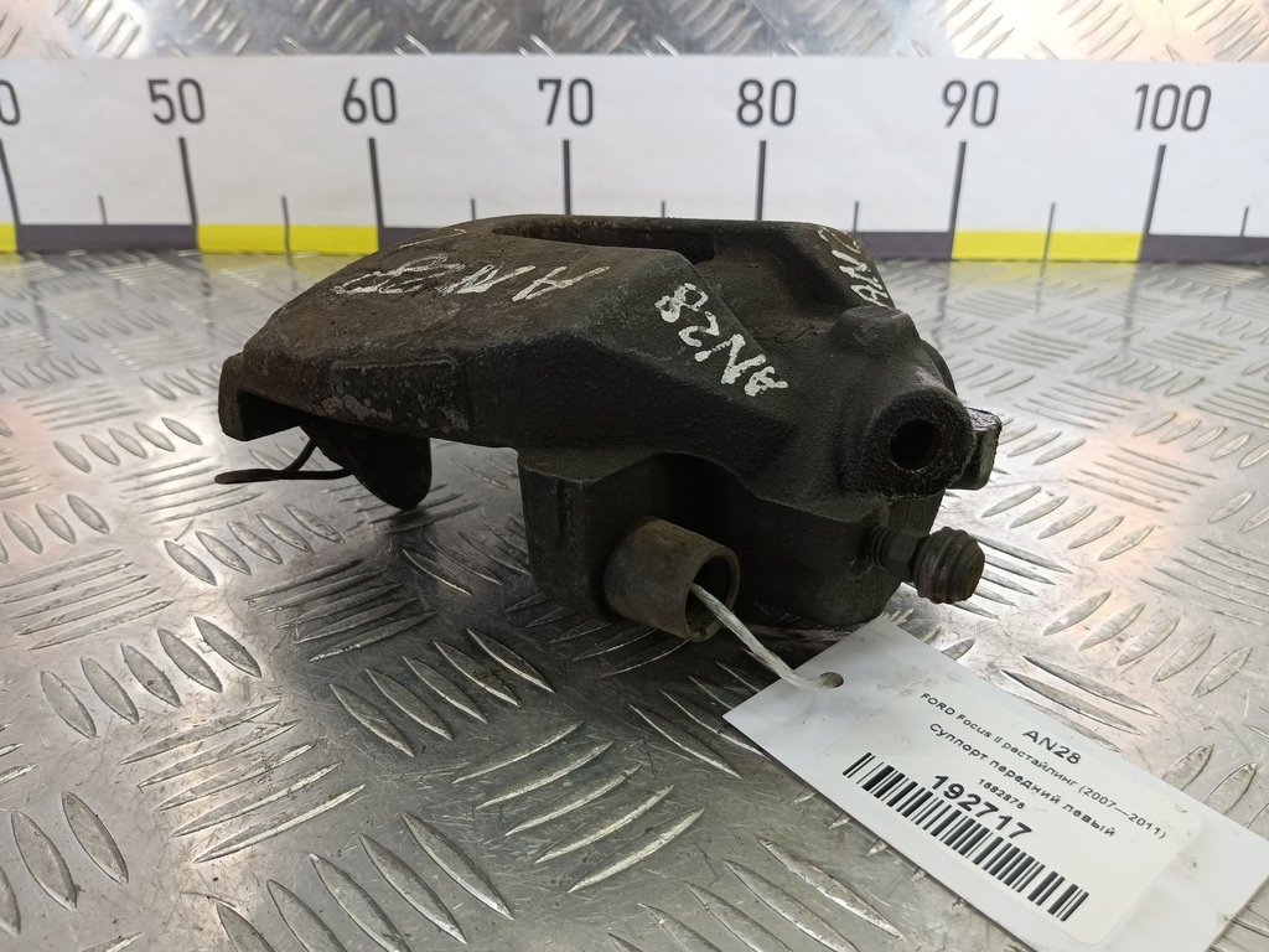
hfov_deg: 73.9
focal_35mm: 23
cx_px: 634
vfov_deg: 58.9
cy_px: 476
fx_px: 843
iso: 96
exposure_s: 1/50
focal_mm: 4.11
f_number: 1.6
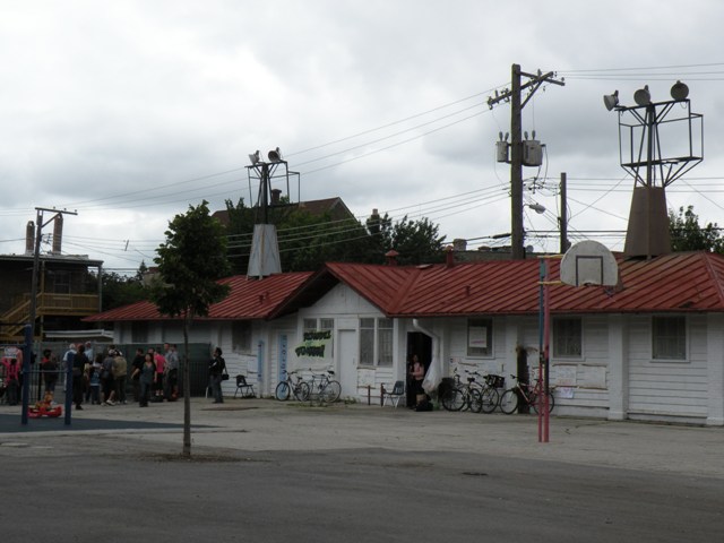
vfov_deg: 19.4
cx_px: 362
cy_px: 272
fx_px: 1590
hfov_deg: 25.7
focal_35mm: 76
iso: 64
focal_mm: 13.4
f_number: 7.1
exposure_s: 1/210
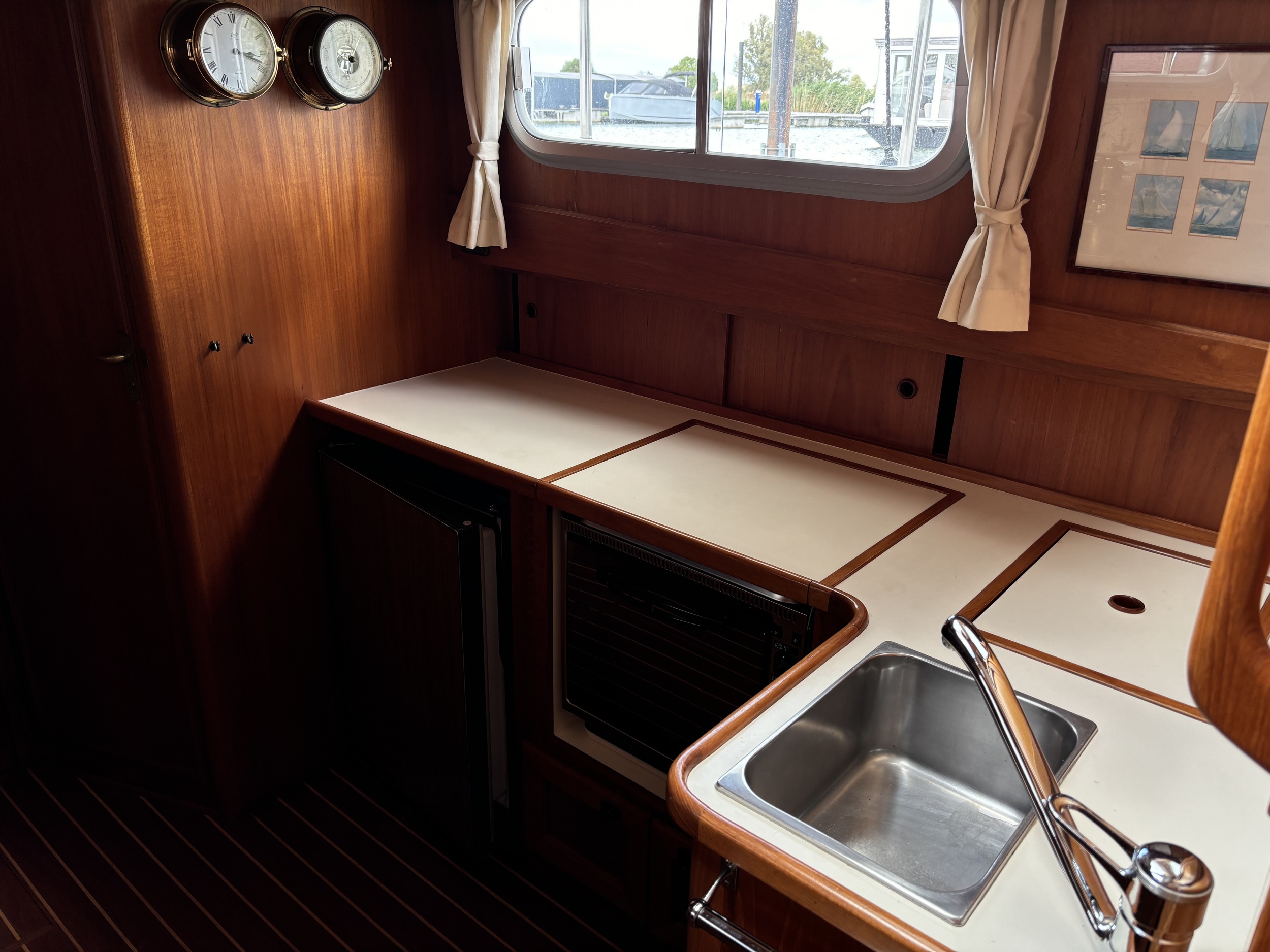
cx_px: 635
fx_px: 954
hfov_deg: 67.3
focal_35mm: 26
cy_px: 476
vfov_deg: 53.1
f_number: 1.6
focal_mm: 5.96
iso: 64
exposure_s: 1/121
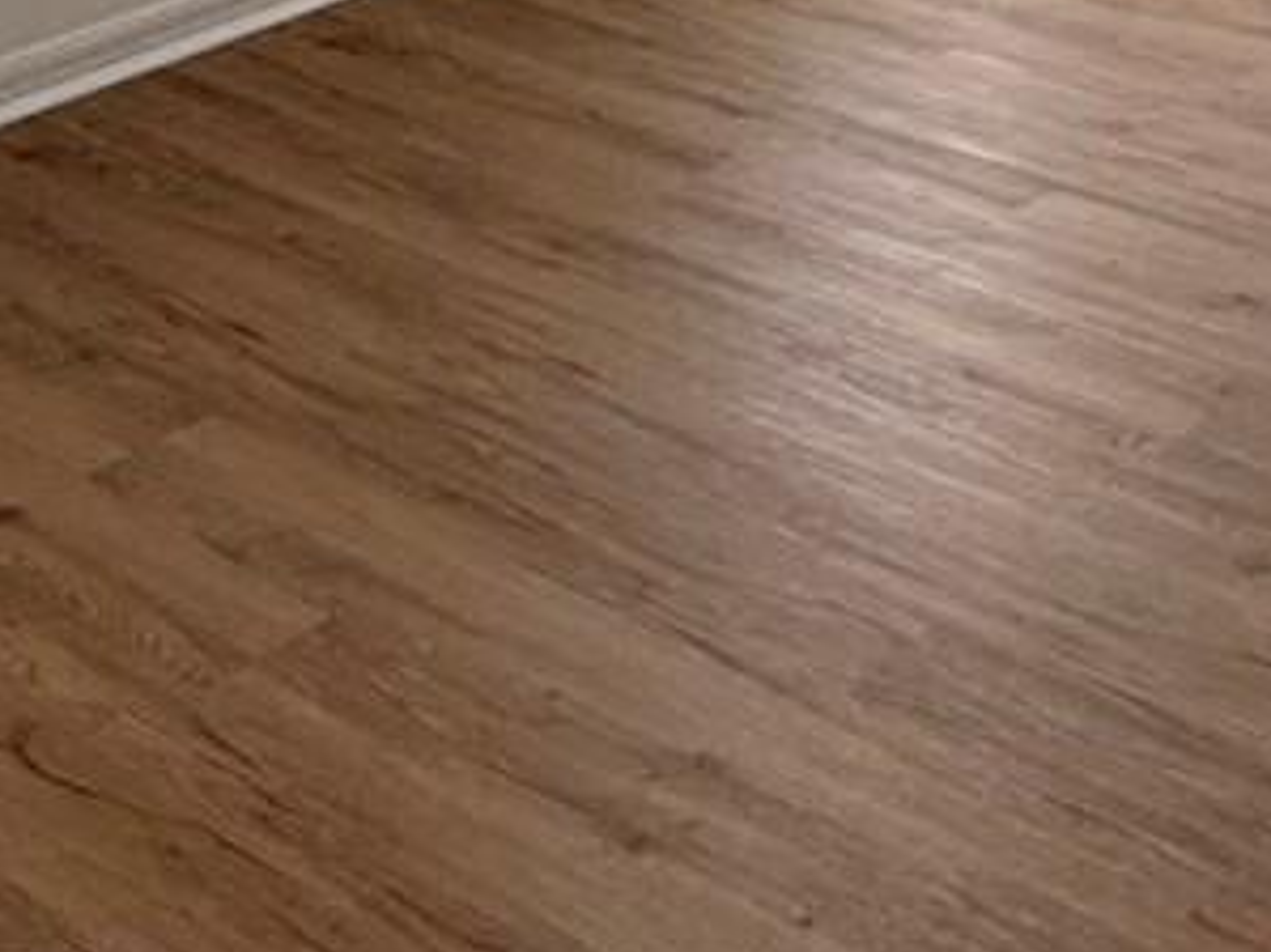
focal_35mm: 75
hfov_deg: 26.0
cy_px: -421
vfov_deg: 17.8
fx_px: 2753
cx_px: 574
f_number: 2.2
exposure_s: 1/189
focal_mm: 2.22
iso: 64
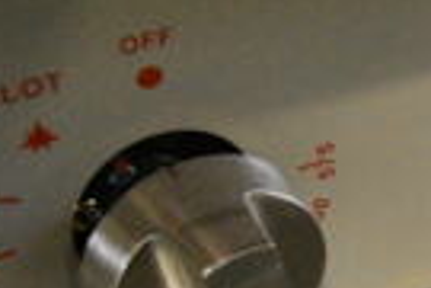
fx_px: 1460
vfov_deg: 11.2
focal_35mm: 122
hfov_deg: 14.2
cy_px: 154
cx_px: 849
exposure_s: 1/320
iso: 6400
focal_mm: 18
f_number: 9
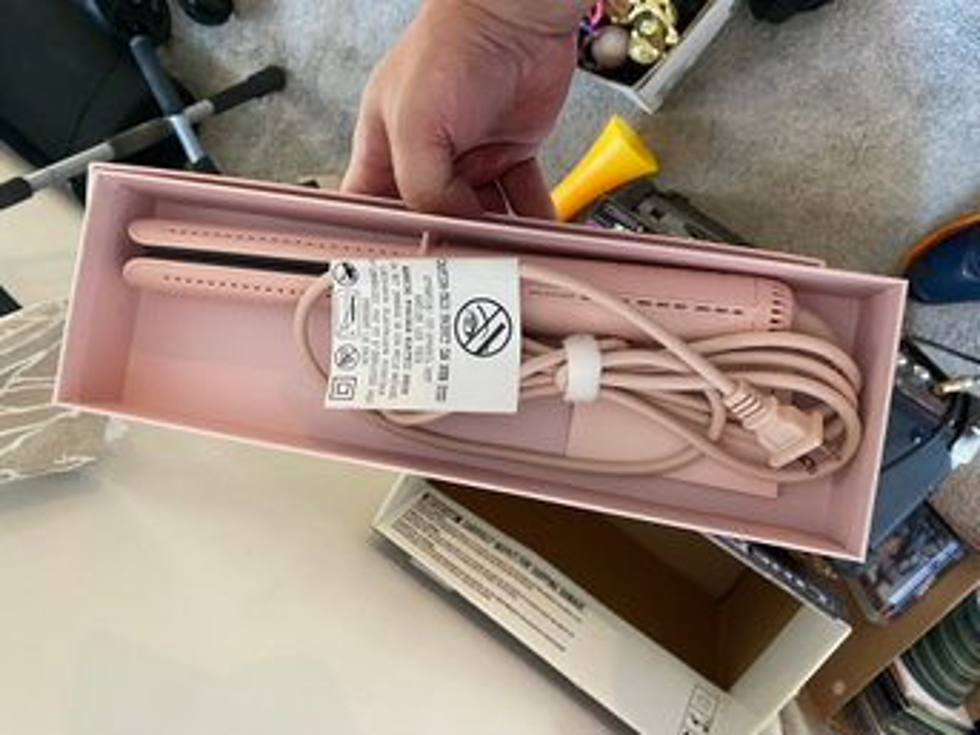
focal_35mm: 26
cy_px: 368
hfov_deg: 67.3
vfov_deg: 53.0
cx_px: 490
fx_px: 736
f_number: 1.8
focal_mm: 4.25
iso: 320
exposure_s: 1/40
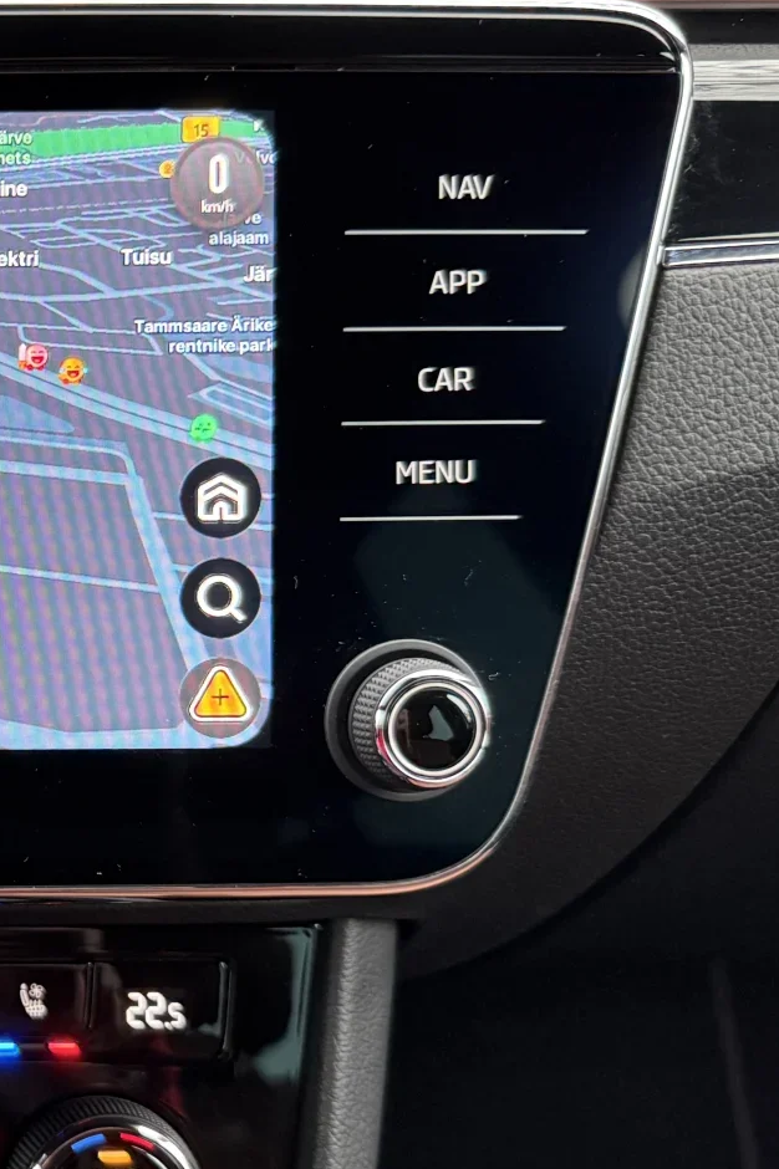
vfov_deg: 38.9
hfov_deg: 23.0
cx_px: -280
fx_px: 1656
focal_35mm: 51
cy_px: 589
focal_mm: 6.76
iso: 500
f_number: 1.78
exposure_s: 1/60
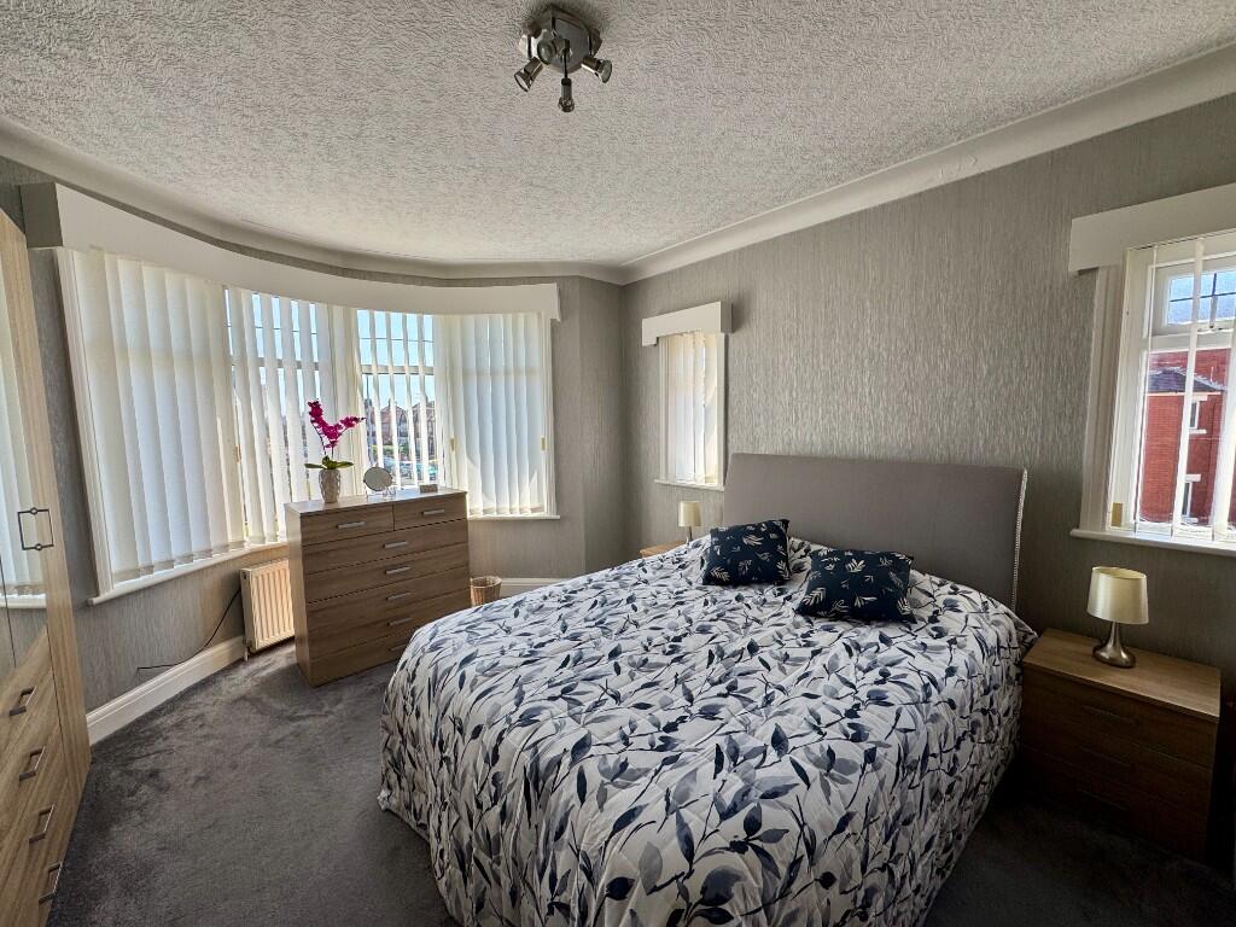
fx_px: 500
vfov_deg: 85.7
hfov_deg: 102.1
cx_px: 618
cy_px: 464
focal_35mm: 14
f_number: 2.2
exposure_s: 1/337
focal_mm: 2.22
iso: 40
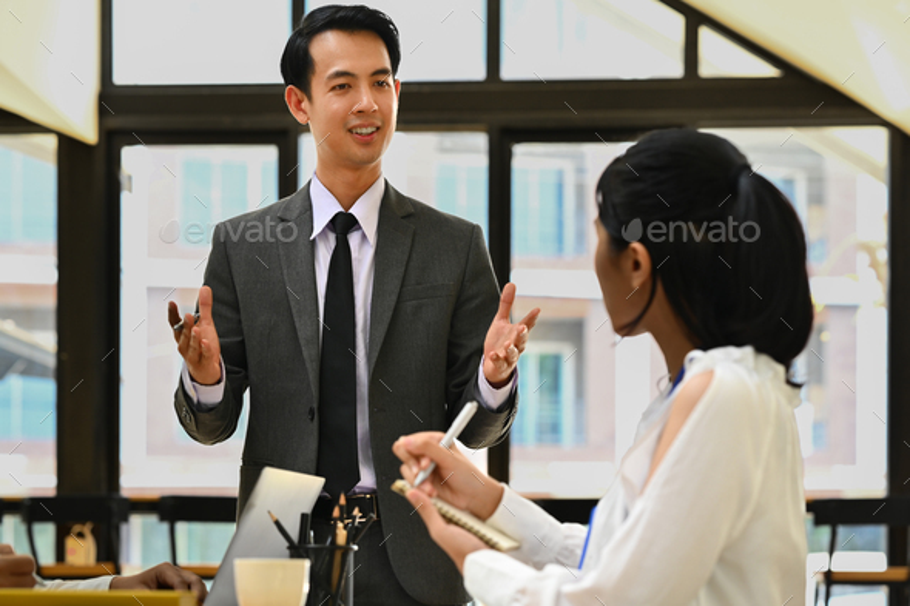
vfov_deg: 16.1
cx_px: 455
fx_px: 2148
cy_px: 303
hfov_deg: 23.9
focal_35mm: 85
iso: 400
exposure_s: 1/160
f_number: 4
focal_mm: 85
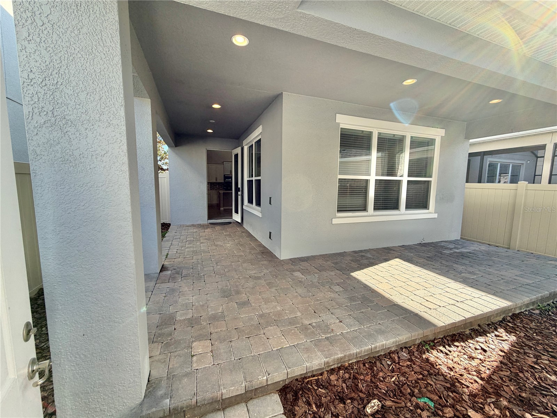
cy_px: 209
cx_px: 278
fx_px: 225
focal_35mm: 14
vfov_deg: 85.7
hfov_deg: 102.1
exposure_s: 1/207
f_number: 2.2
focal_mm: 2.22
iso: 40
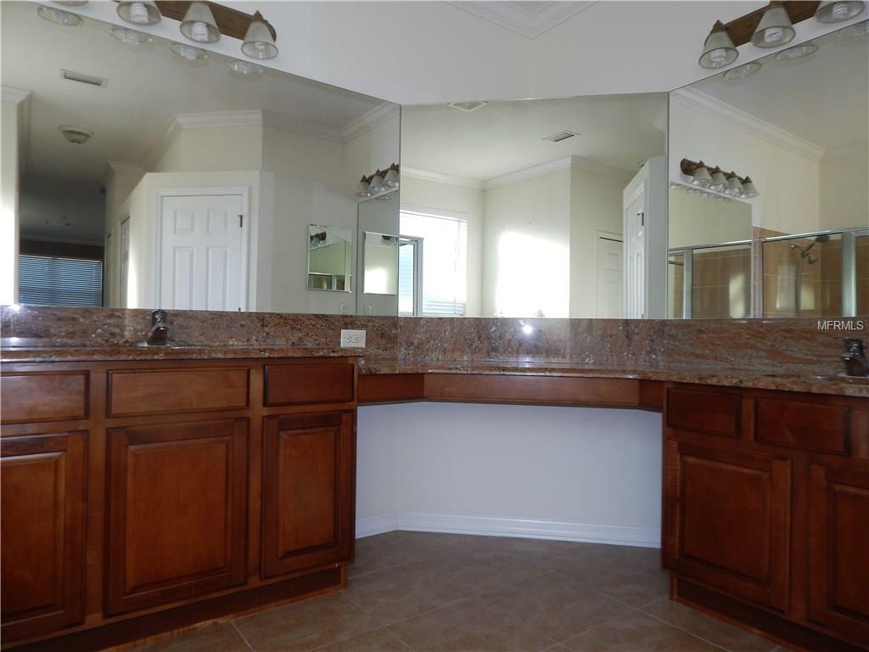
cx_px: 434
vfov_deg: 58.9
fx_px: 577
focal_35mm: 23
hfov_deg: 73.9
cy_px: 326
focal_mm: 4
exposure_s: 1/100
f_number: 3
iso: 125
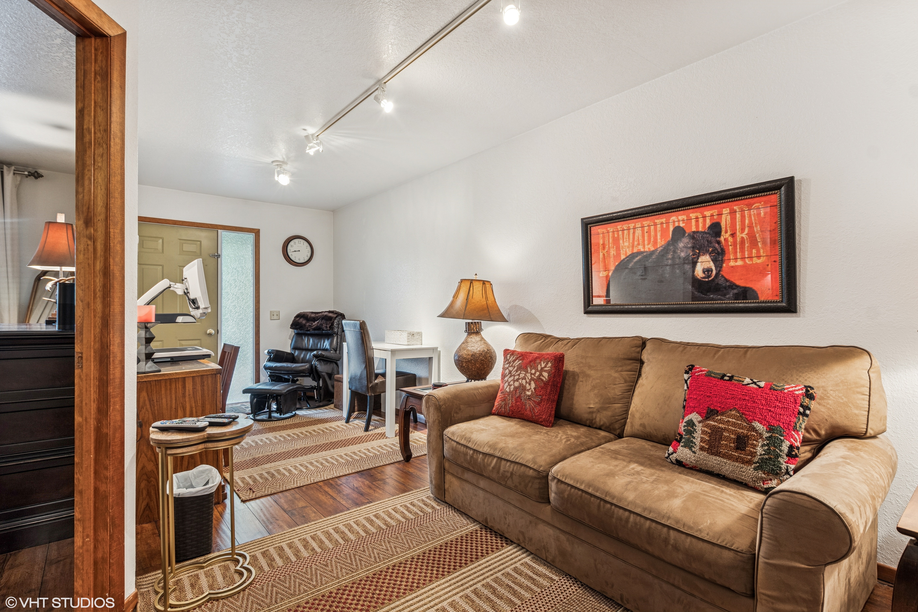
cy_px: 306
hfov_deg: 93.3
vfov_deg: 70.4
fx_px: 433
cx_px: 459
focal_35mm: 17
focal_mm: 11.5
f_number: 6.3
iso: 100
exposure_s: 1/3
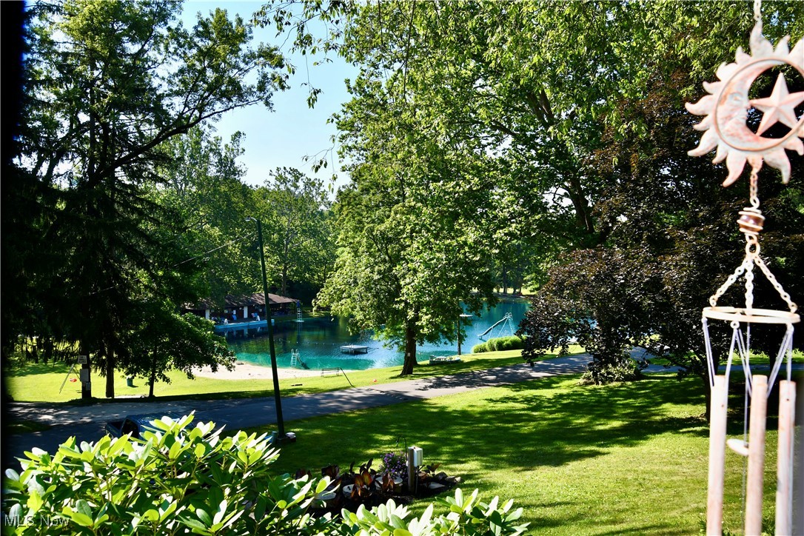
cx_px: 402
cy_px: 268
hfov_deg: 61.9
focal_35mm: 30
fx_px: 670
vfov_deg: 43.6
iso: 160
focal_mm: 20
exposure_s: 1/250
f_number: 9
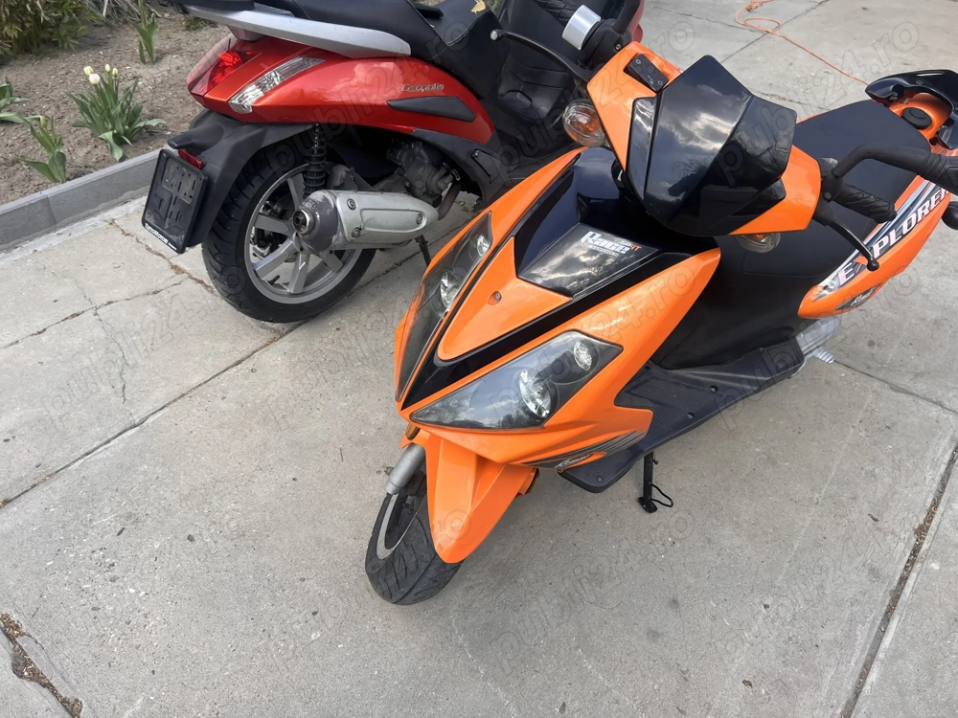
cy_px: 359
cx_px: 479
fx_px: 720
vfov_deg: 53.1
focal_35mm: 26
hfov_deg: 67.3
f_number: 1.5
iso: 50
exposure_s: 1/949
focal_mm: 5.7
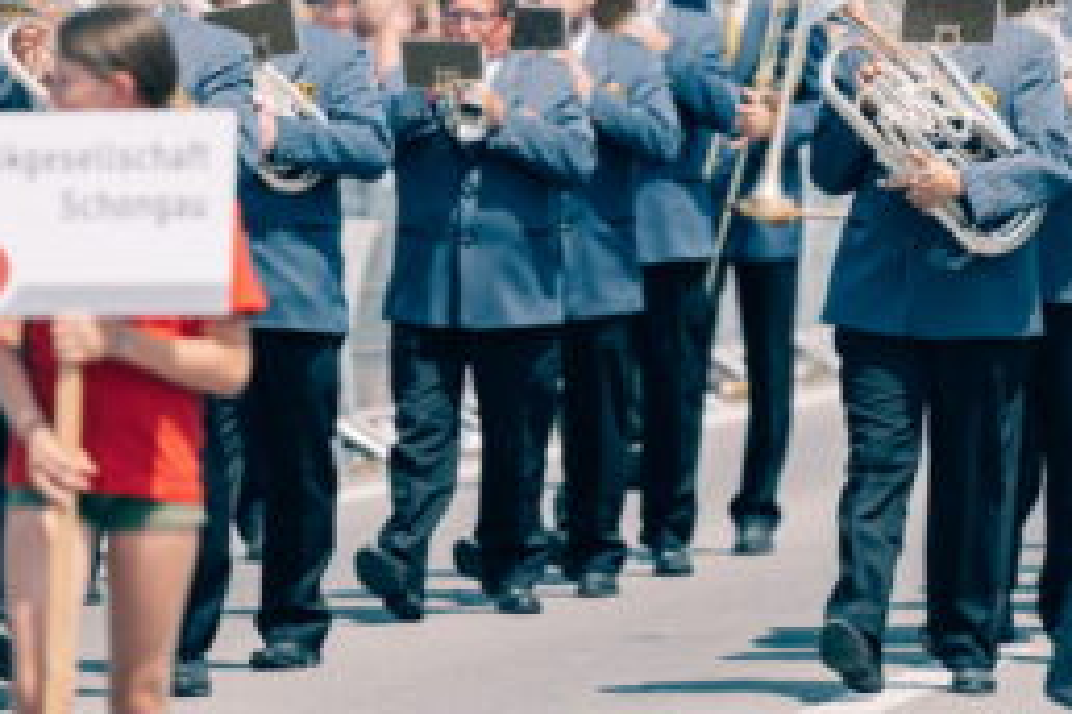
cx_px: 636
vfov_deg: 2.7
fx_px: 14977
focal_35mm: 503
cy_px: -17
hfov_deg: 4.1
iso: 100
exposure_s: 1/3200
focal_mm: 200
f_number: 2.8
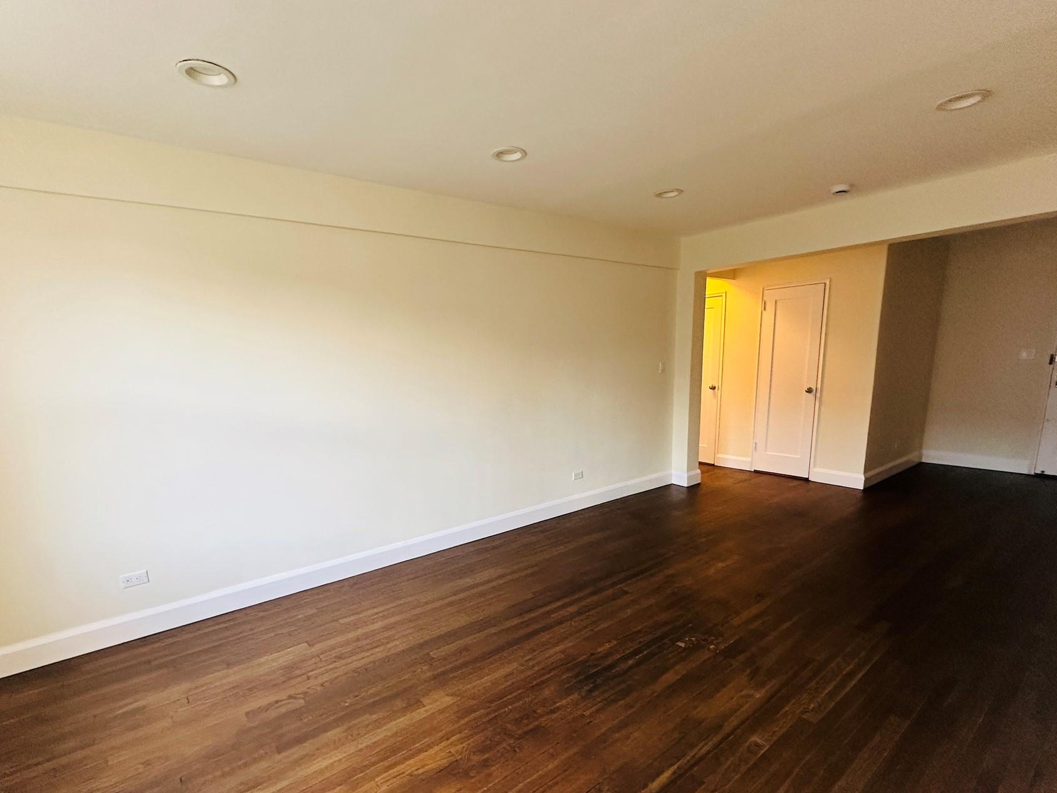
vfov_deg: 74.1
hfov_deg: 91.0
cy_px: 464
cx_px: 521
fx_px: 519
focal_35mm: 17
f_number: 2.2
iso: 160
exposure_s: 1/60
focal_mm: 2.22
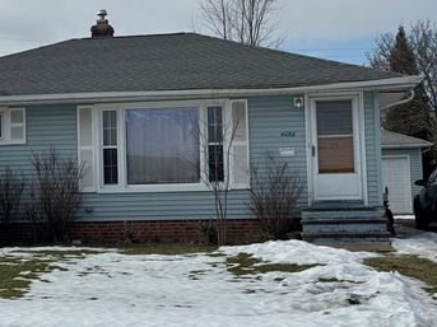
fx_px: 883
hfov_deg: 27.5
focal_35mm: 70
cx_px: 127
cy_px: 134
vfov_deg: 21.0
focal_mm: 6.76
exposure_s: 1/7937
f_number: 1.78
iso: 64
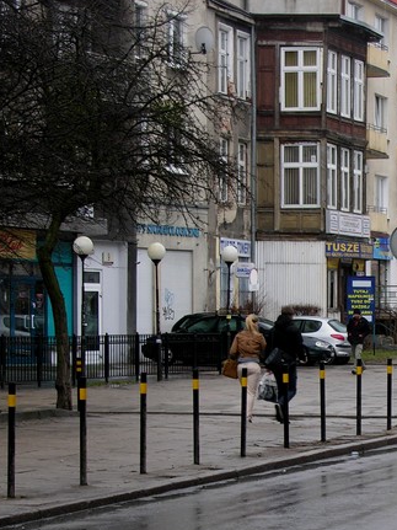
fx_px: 2249
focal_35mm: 147
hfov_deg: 10.0
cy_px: 449
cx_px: 403
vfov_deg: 13.3
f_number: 3.6
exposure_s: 1/70.3
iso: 50
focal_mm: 16.4
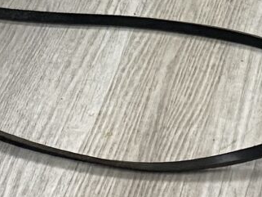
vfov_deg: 8.3
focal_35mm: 166
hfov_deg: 11.9
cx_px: 153
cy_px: -251
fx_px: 1257
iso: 80
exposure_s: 1/62
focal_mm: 4.25
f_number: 1.8
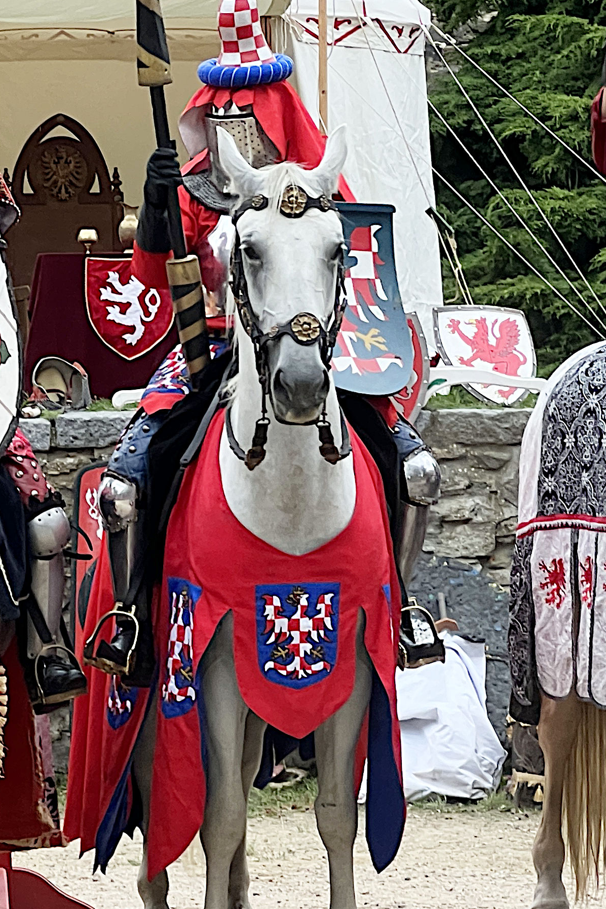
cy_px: 529
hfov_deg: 7.6
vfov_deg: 11.4
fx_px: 4545
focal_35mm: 180
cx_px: -7
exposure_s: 1/99
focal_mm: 9
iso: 125
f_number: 2.8
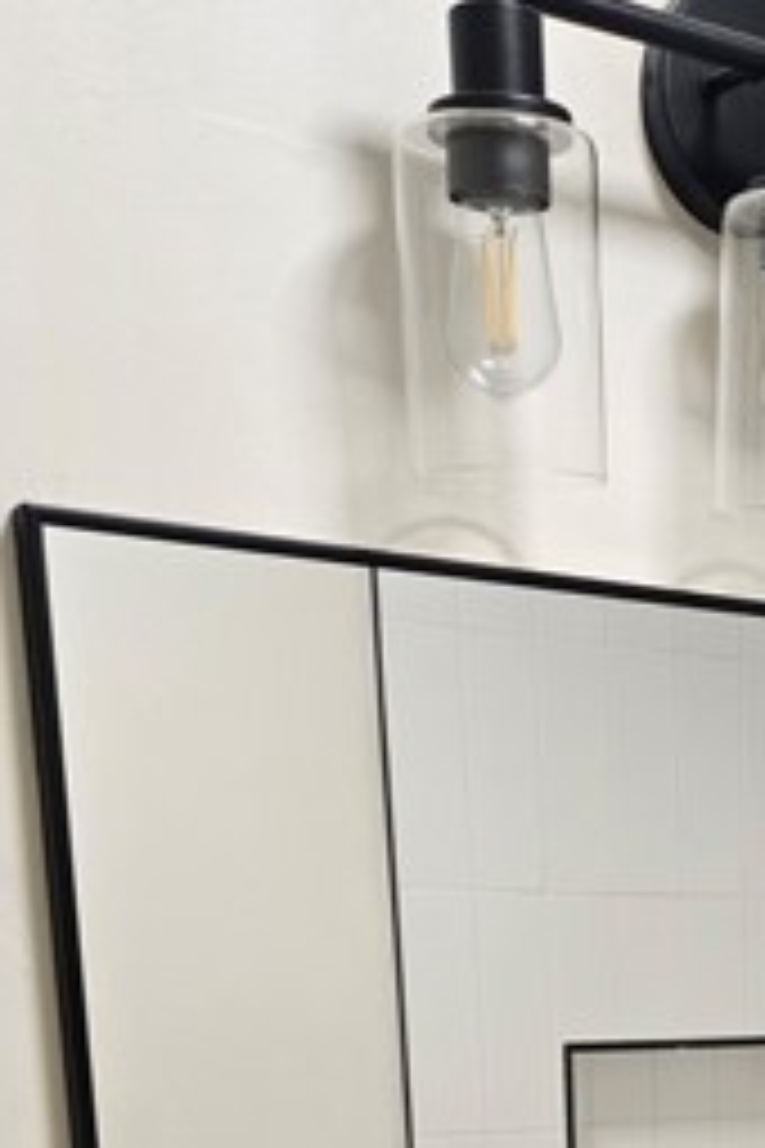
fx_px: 1912
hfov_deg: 21.4
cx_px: 846
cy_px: 1405
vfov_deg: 28.6
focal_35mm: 60
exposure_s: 1/120
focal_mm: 5.4
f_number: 1.8
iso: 200
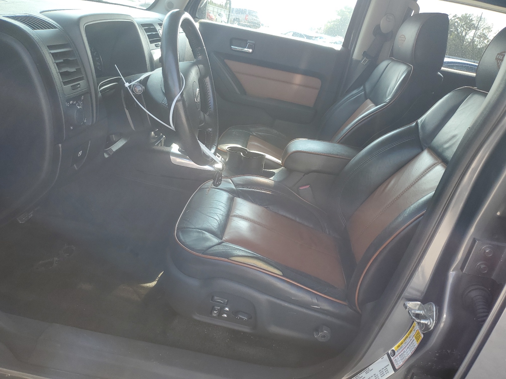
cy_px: 190
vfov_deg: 53.1
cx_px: 253
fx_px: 380
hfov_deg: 67.3
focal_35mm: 26
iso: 50
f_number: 1.5
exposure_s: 1/370
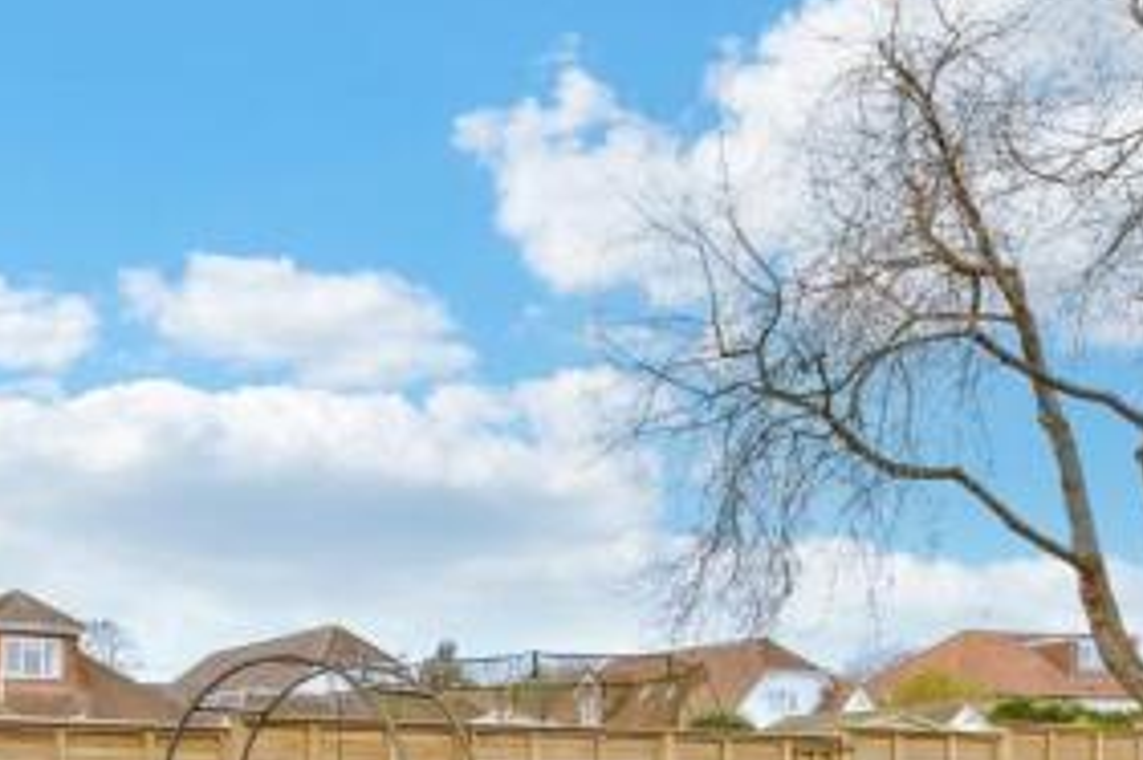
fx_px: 1111
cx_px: 148
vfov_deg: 33.9
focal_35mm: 35
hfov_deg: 49.5
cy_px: 790
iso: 160
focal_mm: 10
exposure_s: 1/30
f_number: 8
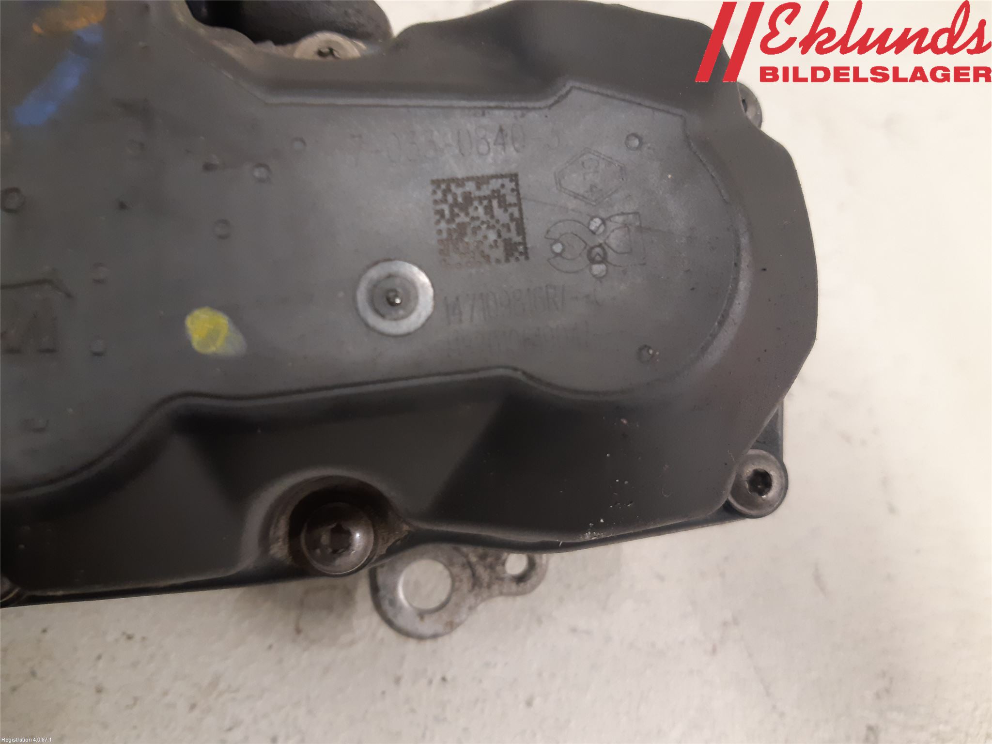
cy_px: 372
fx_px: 745
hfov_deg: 67.3
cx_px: 496
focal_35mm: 26
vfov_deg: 53.1
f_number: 1.7
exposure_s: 1/33
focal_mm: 3.93
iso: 200
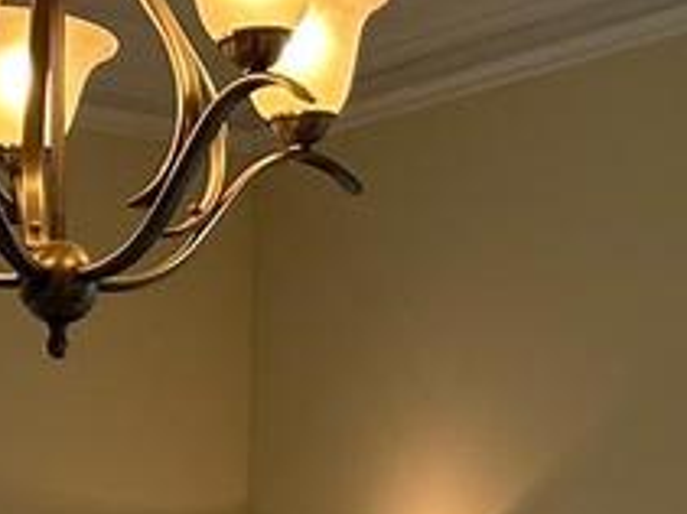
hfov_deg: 12.0
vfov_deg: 8.1
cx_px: 169
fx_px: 3253
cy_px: 1376
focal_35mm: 164
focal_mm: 6.86
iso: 80
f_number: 1.78
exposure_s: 1/230
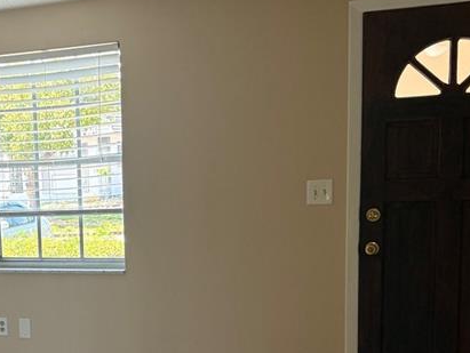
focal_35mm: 70
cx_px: 45
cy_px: 338
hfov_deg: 26.8
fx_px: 951
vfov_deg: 20.5
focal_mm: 6.76
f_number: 1.78
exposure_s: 1/236
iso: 125
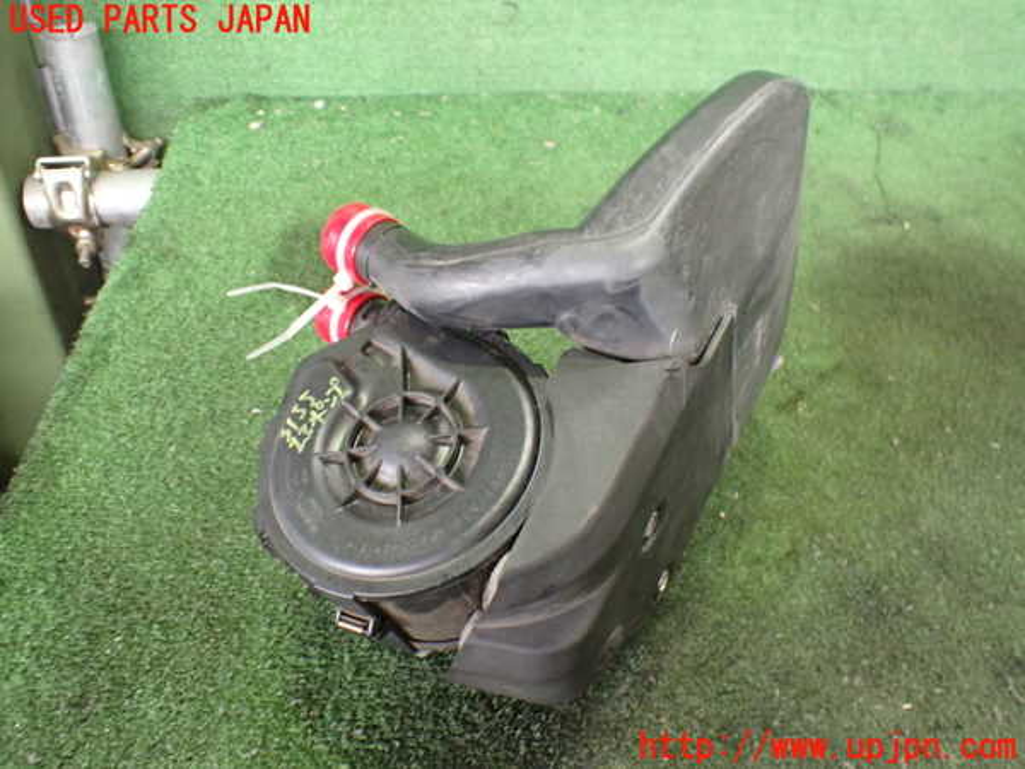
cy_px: 384
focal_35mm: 30
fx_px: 888
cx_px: 512
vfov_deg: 46.8
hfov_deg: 60.0
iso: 800
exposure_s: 1/50
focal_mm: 5.4
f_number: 2.3
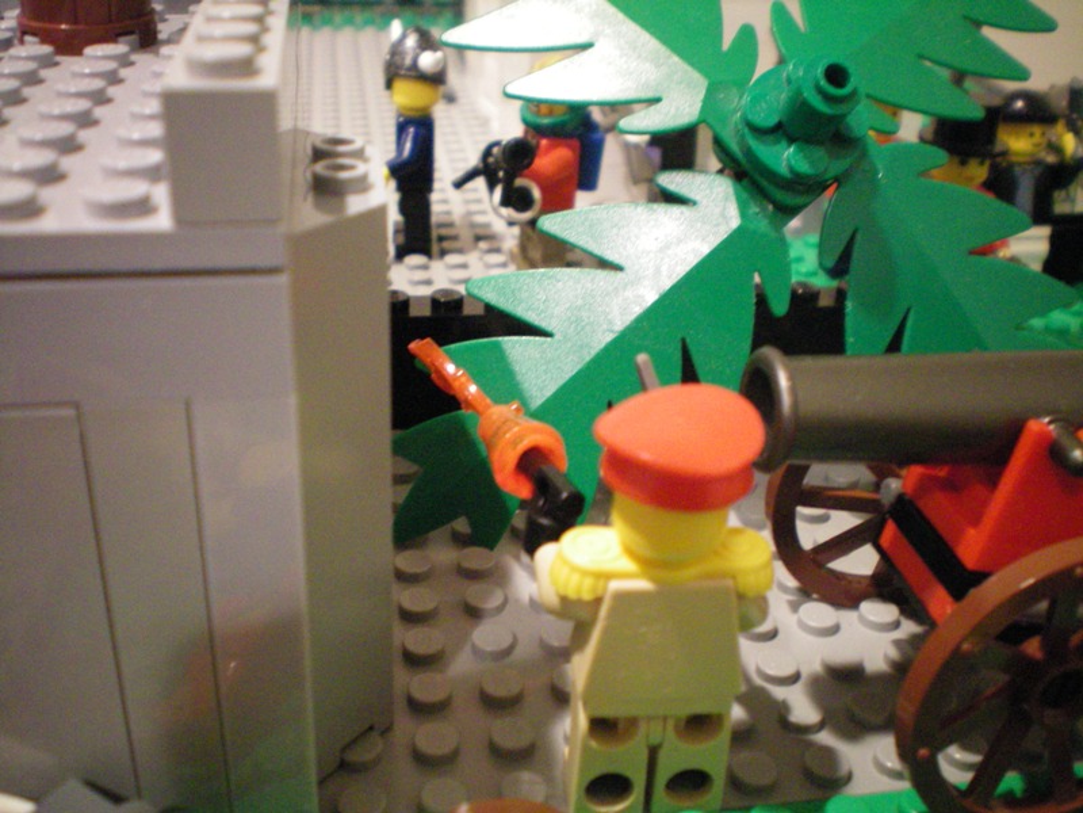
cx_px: 542
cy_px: 406
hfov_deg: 49.0
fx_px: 1189
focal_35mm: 38
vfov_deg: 37.7
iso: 400
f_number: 3.1
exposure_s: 1/8
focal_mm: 6.3
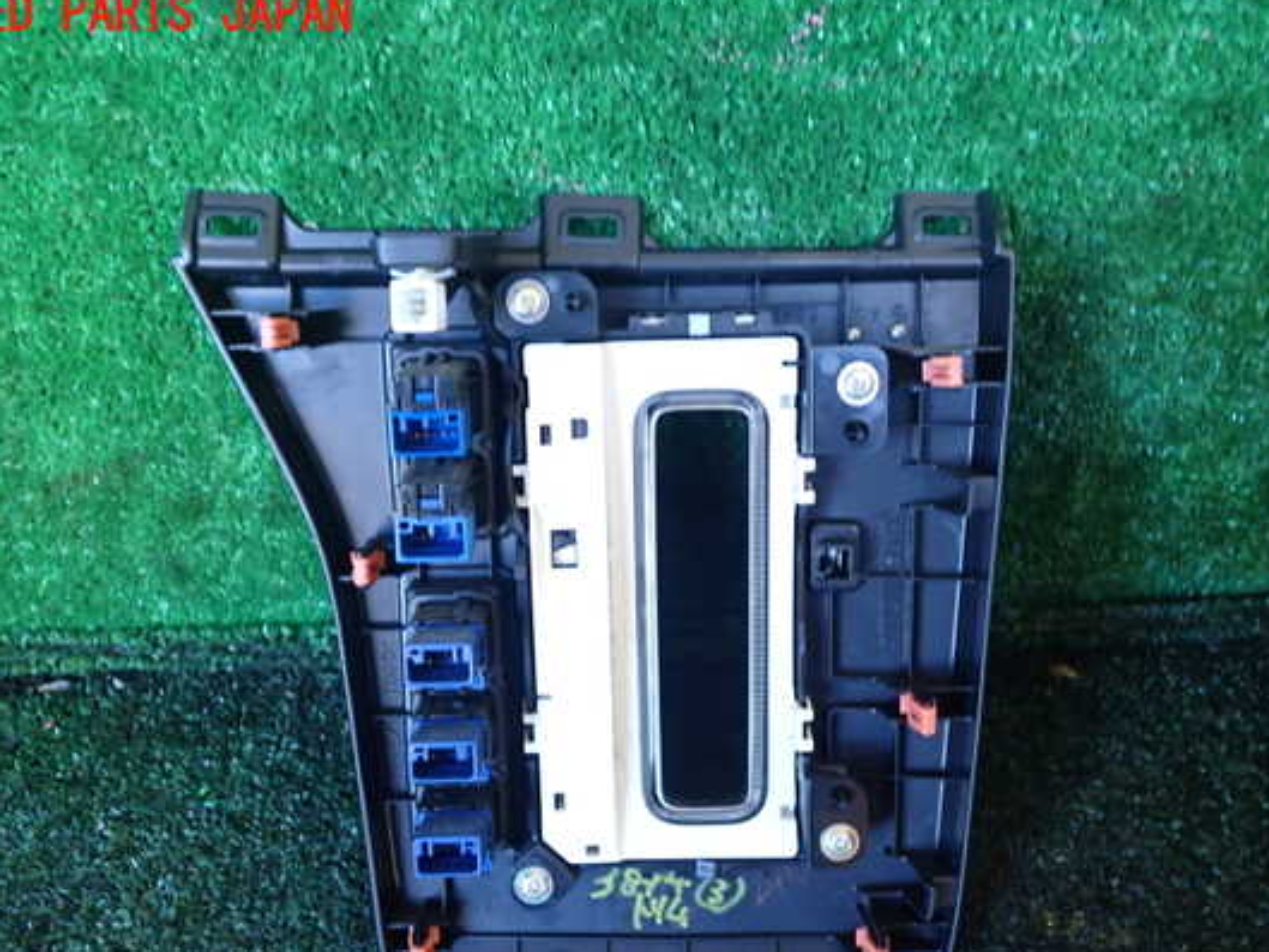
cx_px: 636
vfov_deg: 41.8
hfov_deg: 53.9
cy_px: 525
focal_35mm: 34
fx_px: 1247
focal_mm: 5.4
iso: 400
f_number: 2.3
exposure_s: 1/30
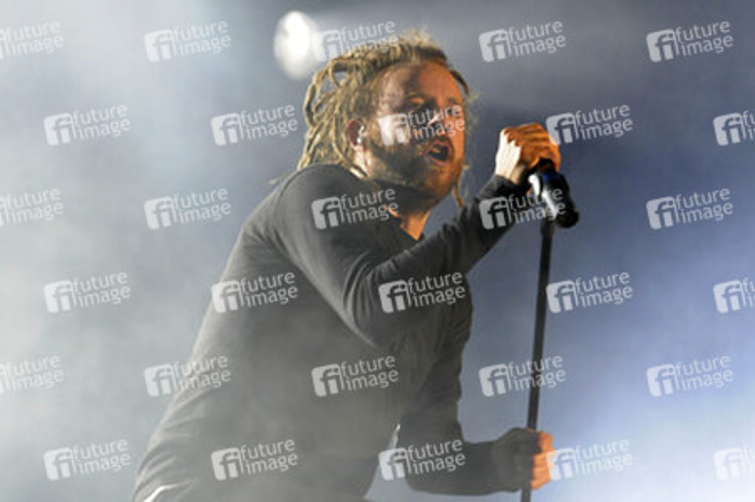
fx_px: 4244
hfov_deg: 10.2
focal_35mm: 202
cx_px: 378
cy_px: 251
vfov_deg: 6.8
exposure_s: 1/160
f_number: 4.5
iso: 1600
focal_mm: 135
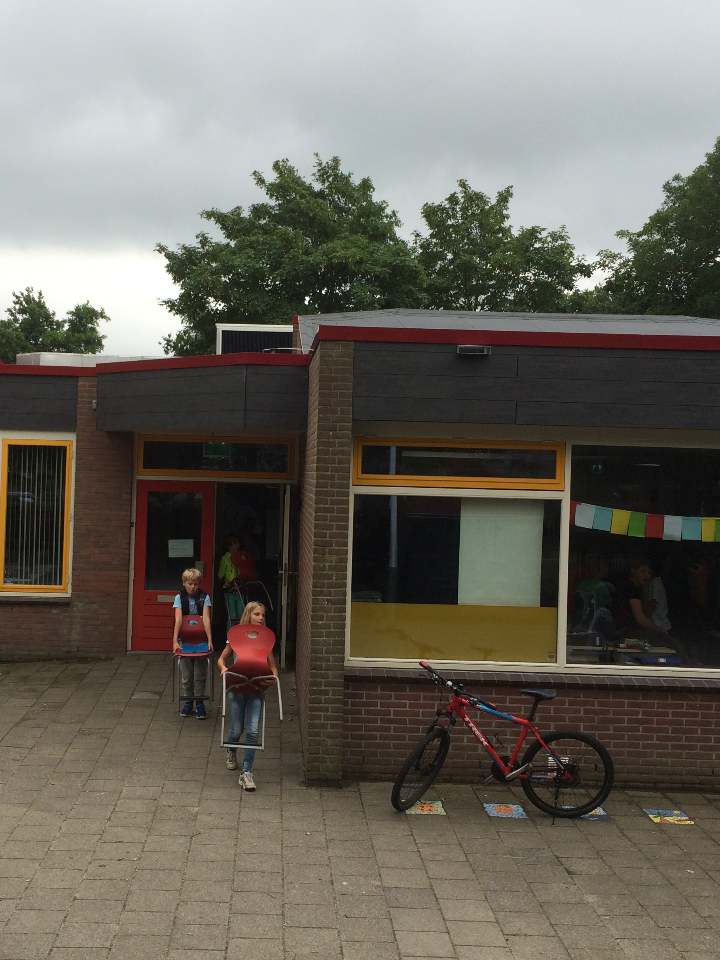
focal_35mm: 39
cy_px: 477
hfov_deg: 36.7
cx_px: 285
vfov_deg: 47.9
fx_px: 1082
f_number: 2.2
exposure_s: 1/746
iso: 32
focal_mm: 4.15
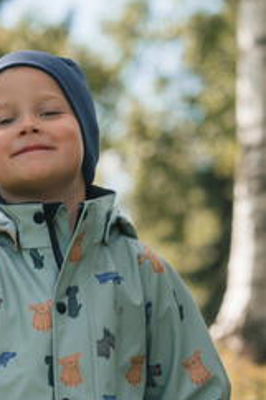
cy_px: 413
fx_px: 2530
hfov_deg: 6.0
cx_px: -59
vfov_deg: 9.0
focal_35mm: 228
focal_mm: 85
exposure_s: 1/320
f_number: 4
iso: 100
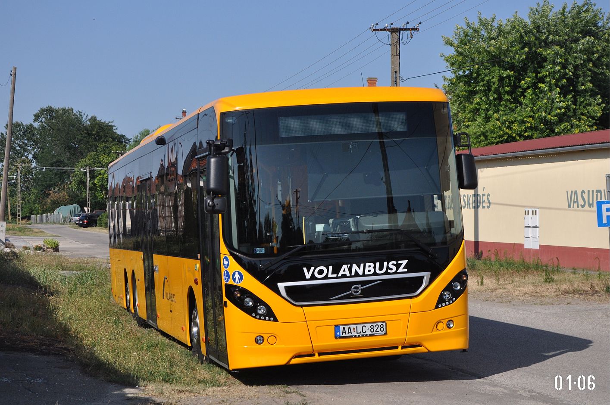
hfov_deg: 27.0
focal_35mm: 75
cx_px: 305
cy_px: 202
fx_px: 1269
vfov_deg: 18.1
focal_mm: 50
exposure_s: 1/1600
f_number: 6.3
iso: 400
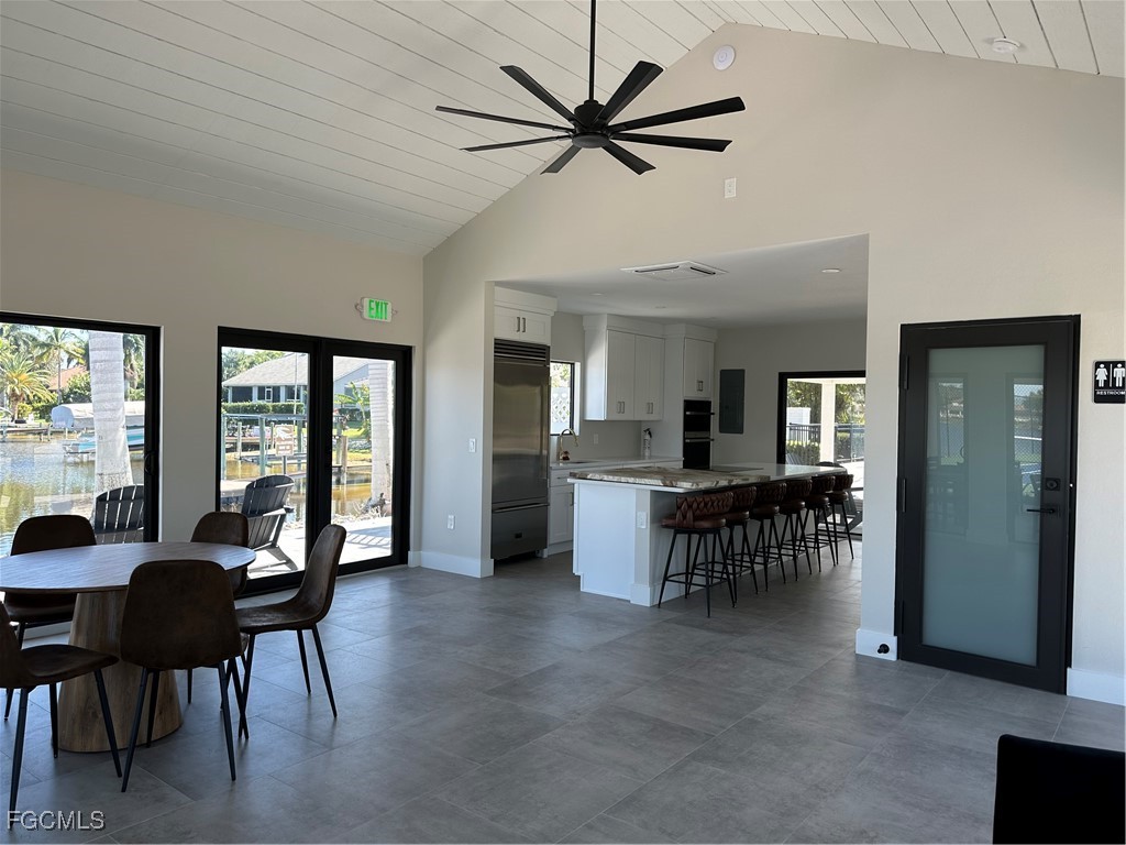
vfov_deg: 56.8
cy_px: 422
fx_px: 781
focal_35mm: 24
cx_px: 563
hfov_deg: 71.6
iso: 80
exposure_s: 1/450
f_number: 1.78
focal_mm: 6.86
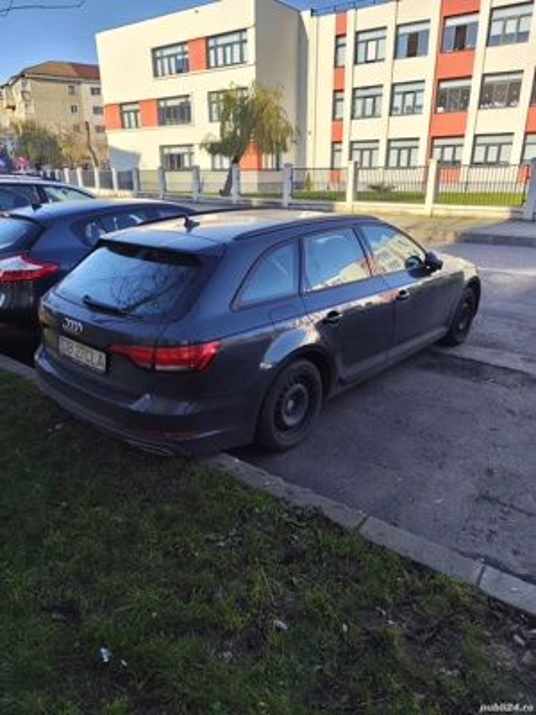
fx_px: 475
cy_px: 358
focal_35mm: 23
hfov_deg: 58.9
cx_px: 268
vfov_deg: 73.9
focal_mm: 6.19
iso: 50
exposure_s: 1/436
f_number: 1.65
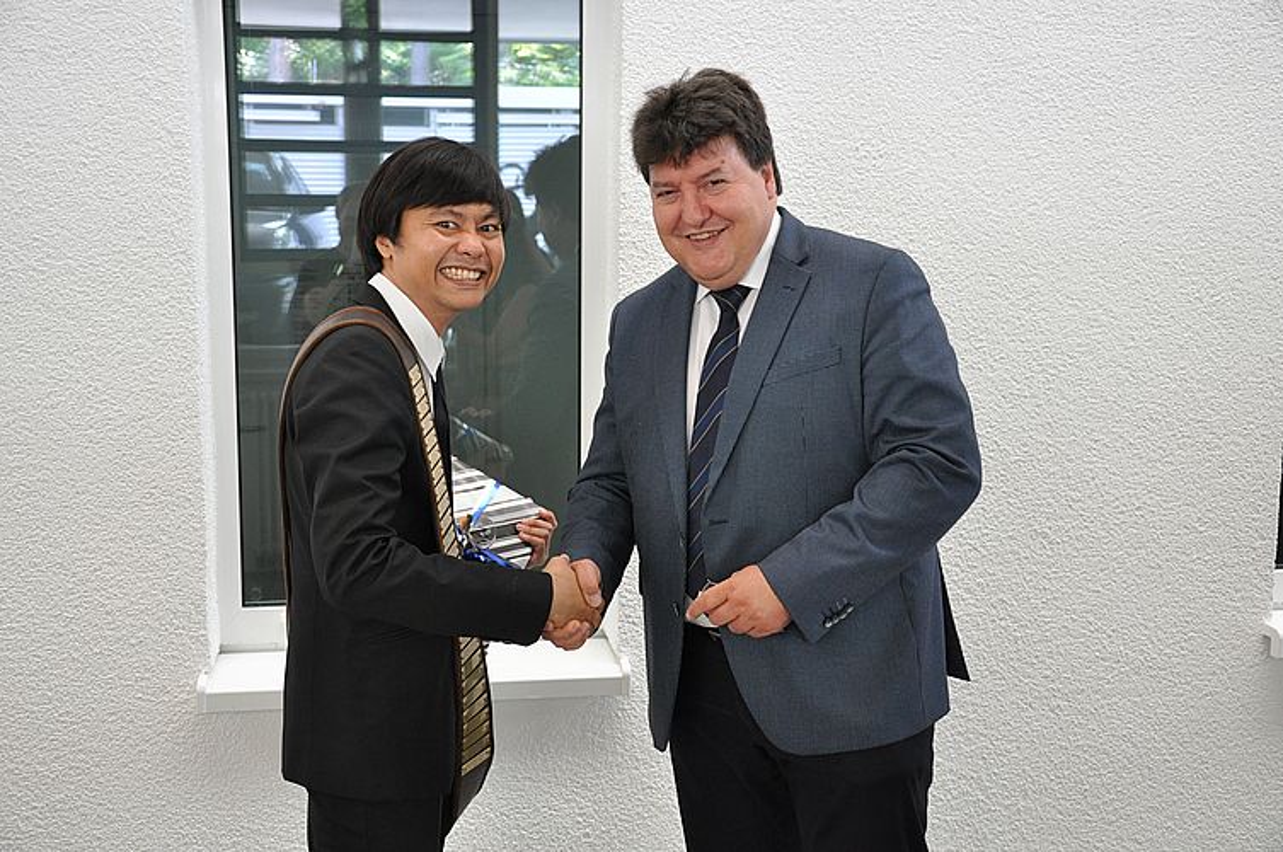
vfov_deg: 31.8
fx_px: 1495
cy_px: 426
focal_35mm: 42
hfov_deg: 46.5
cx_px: 642
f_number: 4
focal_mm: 28
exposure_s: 1/25
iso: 1000
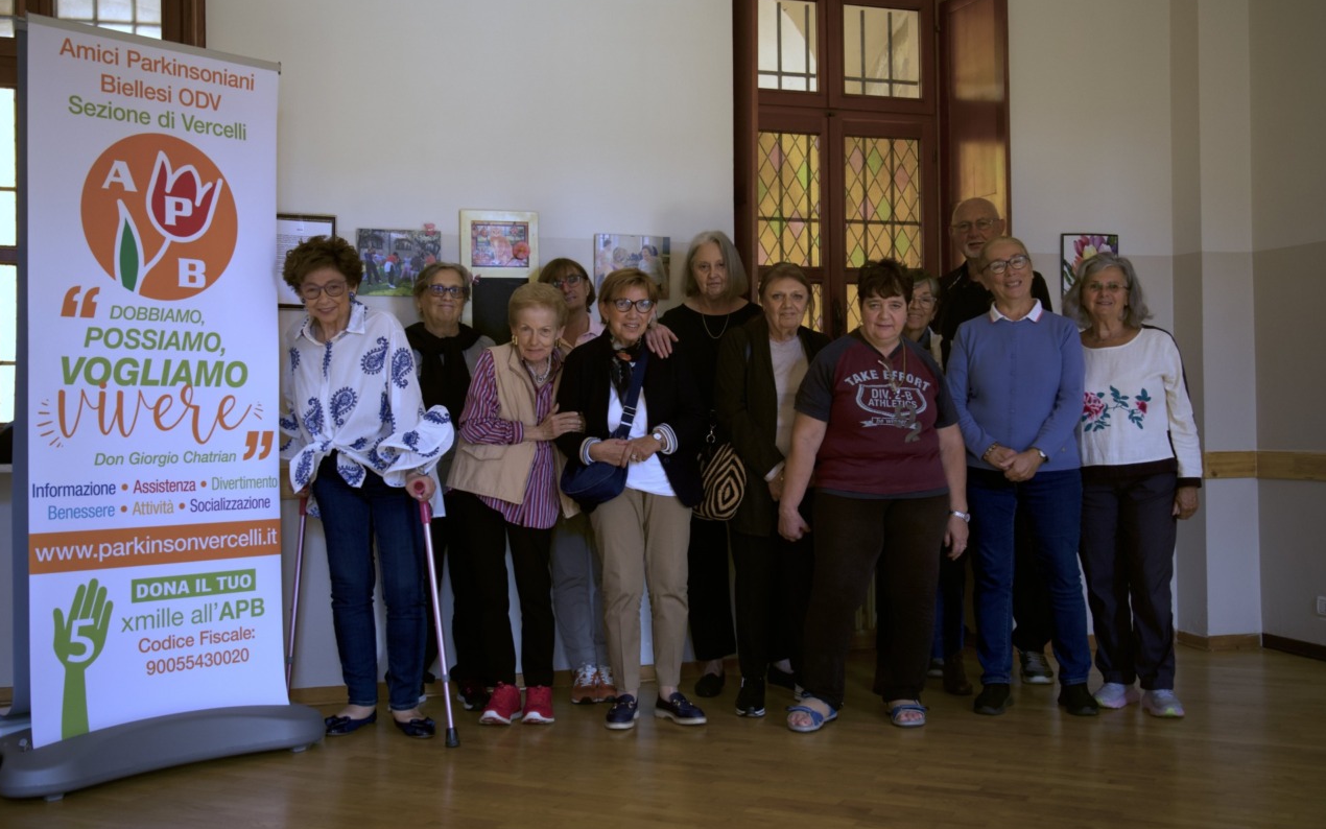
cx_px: 660
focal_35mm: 38
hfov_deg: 51.5
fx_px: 1373
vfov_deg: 33.6
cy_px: 398
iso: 1000
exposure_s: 1/200
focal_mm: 37
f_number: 4
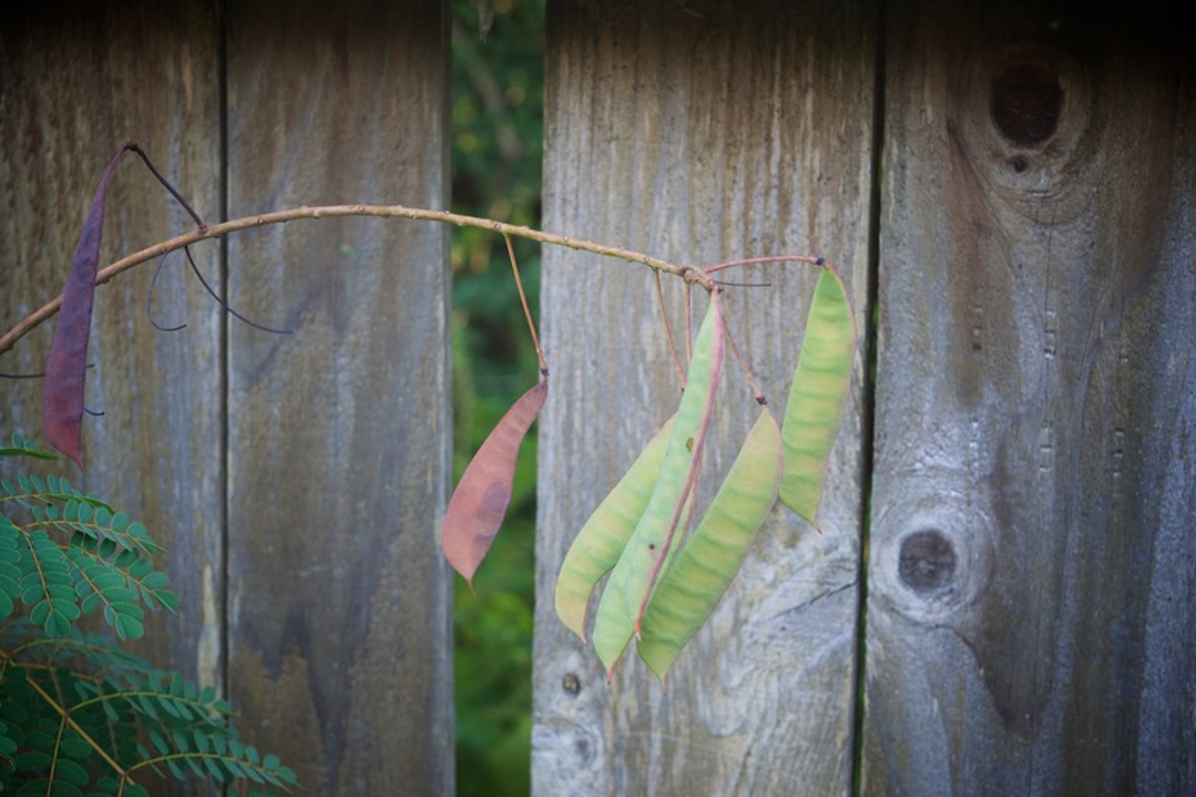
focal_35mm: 82
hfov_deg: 24.6
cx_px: 598
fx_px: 2741
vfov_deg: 16.6
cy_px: 398
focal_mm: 55
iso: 400
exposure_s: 1/60
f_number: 5.6
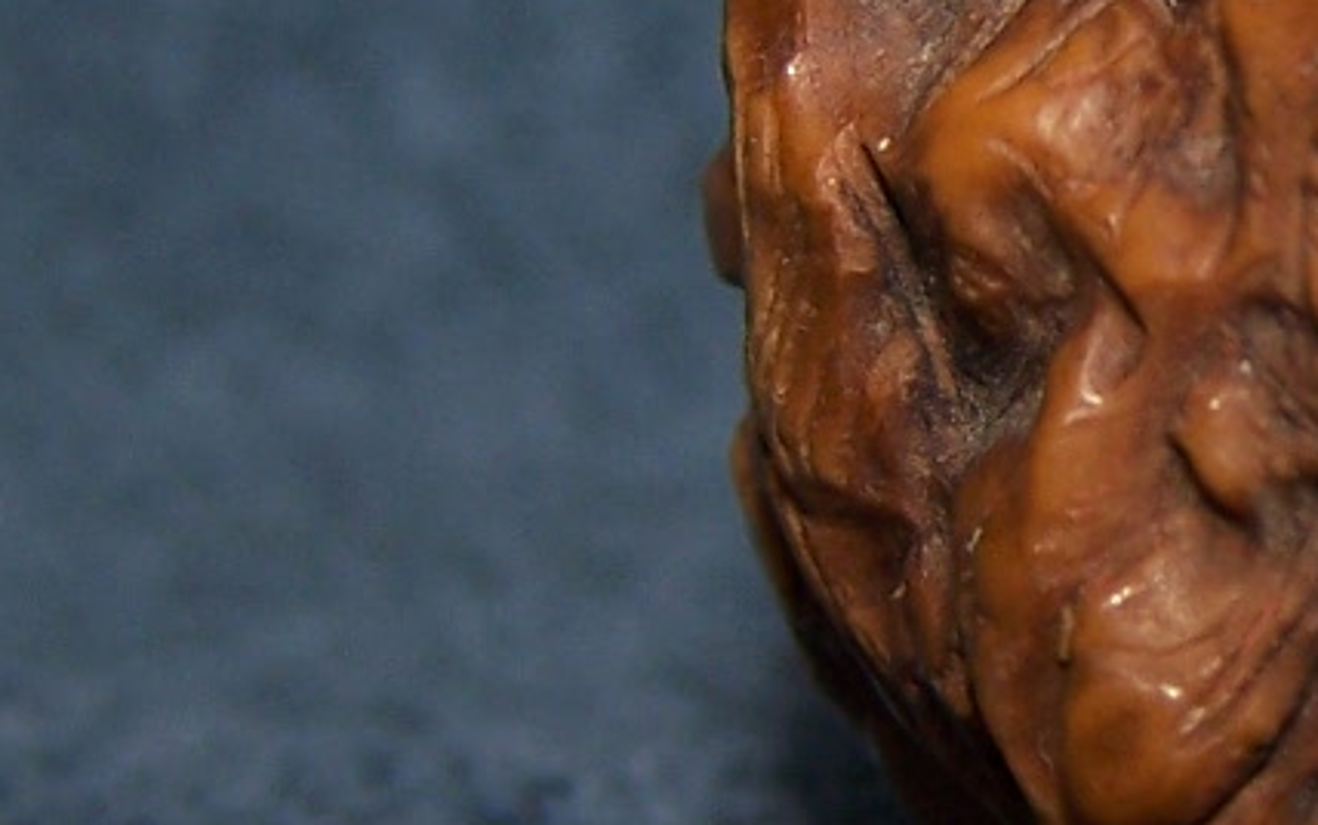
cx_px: 1620
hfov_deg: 13.9
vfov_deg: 9.0
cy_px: 280
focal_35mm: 146
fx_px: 5247
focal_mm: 6.3
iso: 80
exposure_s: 1/60
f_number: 2.8
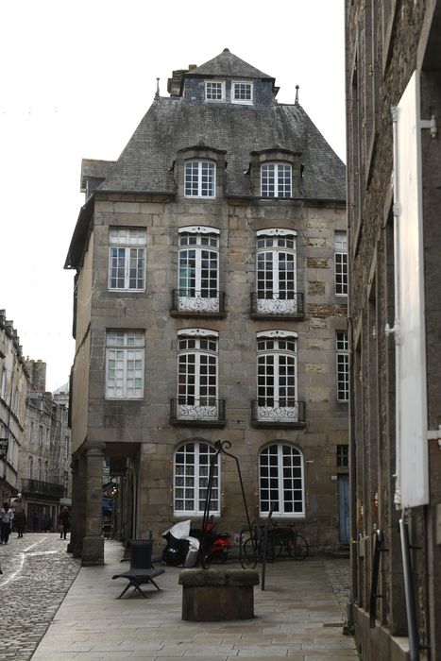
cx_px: 220
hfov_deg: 27.0
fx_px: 918
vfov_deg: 39.6
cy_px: 330
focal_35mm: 50
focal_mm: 50
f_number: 5.6
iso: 400
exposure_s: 1/640
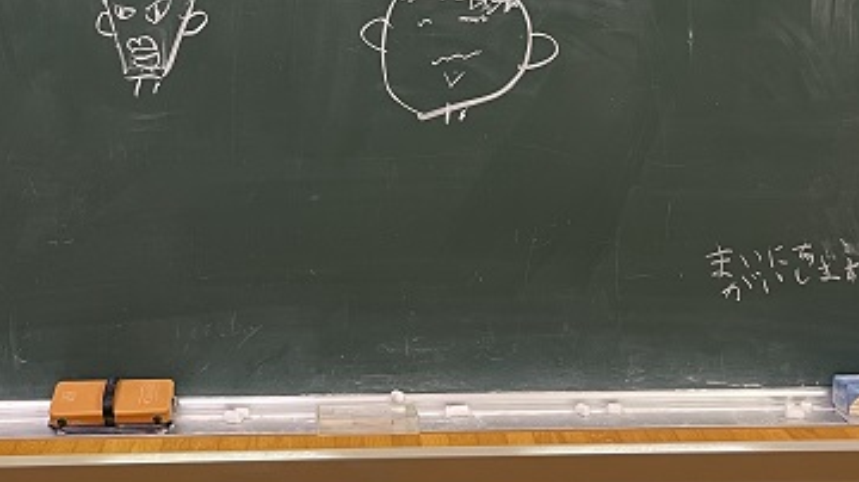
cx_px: 339
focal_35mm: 59
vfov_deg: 19.7
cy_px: 0
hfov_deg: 35.3
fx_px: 1343
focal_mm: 5.1
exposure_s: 1/60
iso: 250
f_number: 1.6
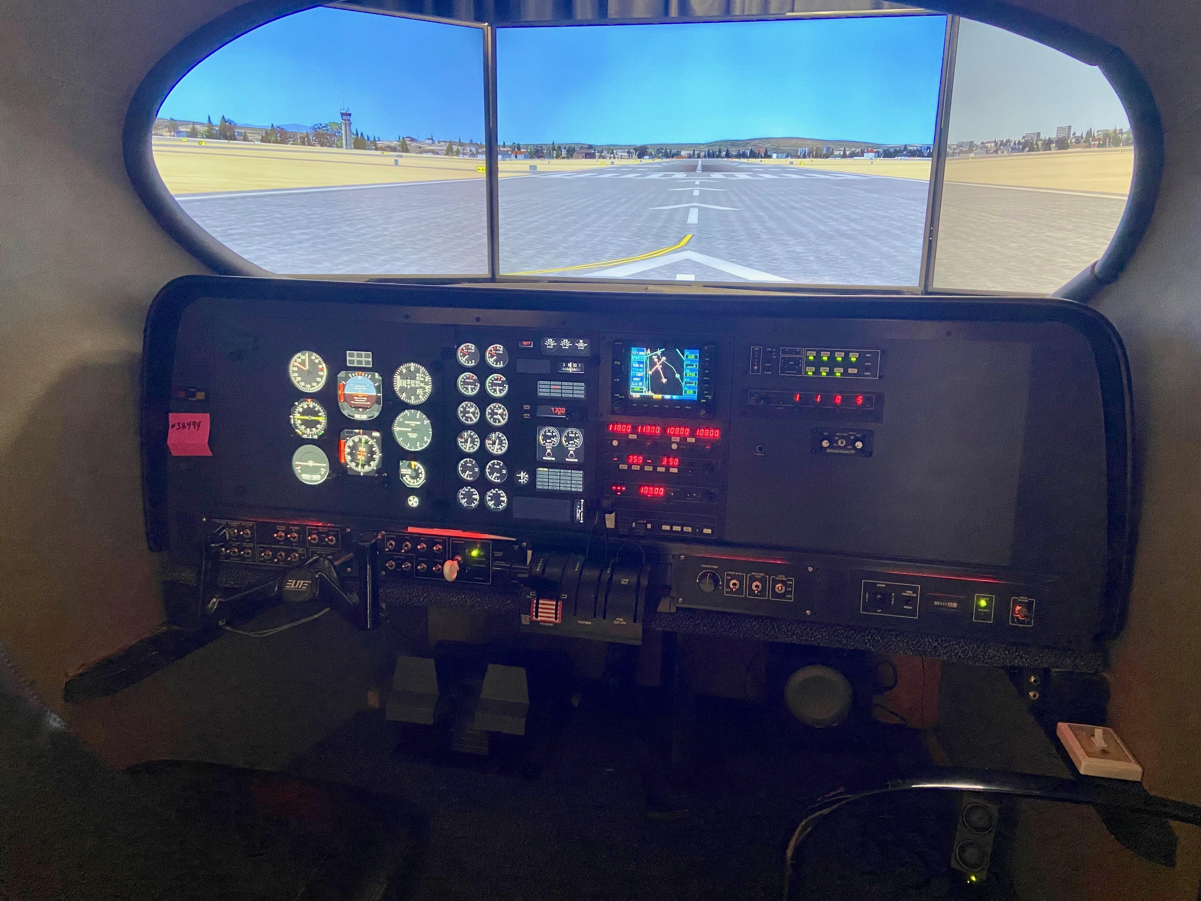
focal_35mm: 26
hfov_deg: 67.3
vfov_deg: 53.1
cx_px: 600
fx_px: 902
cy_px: 450
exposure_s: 1/60
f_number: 1.8
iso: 320
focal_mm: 4.25
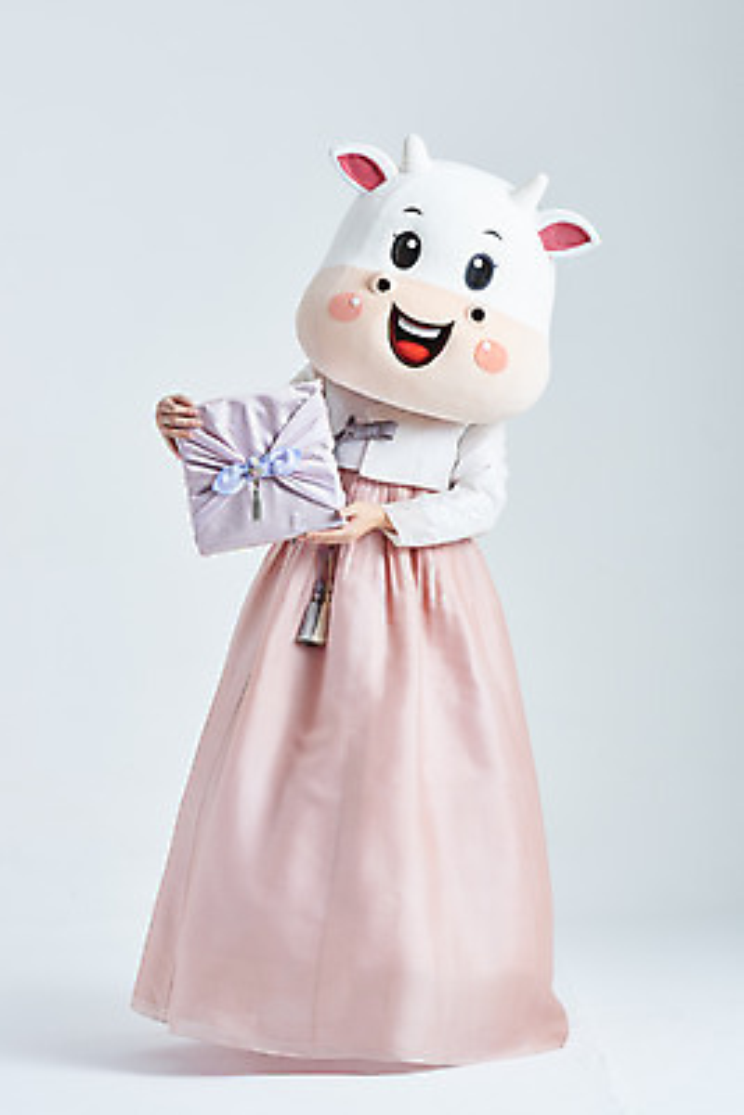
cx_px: 372
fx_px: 2663
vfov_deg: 23.6
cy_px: 558
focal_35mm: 86
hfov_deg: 15.9
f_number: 11
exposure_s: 1/125
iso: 100
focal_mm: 86
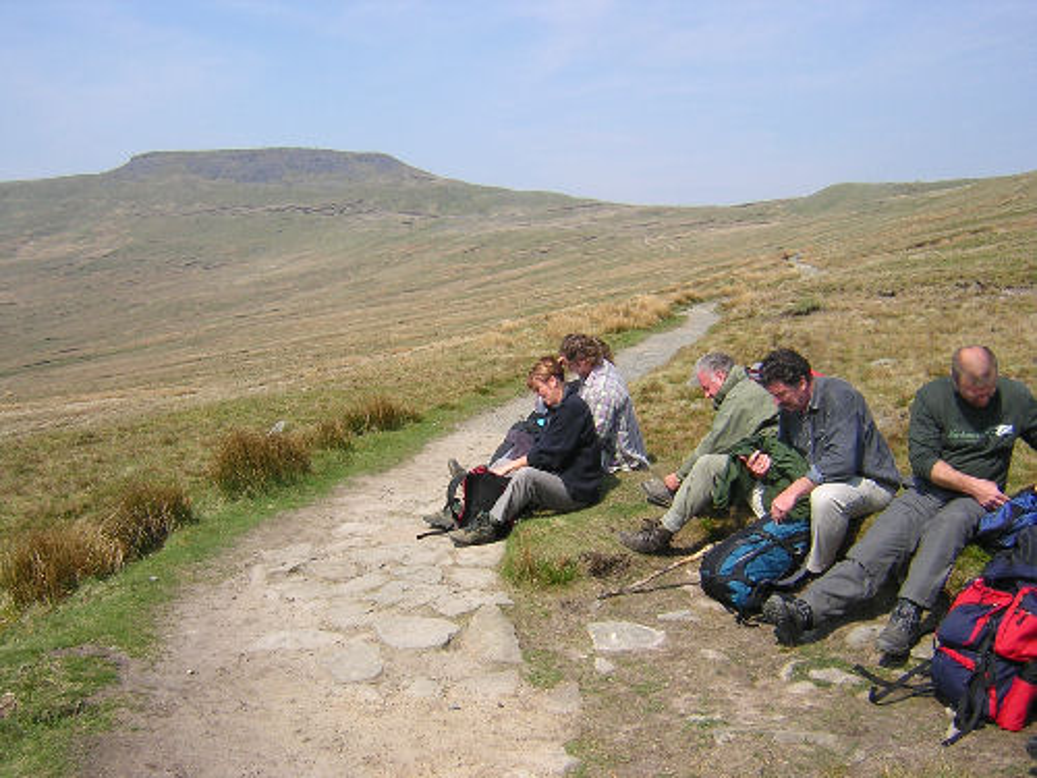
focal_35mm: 36
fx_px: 1078
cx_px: 518
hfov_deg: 51.4
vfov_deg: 39.7
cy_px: 389
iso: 100
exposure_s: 1/284
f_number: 5.2
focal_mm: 4.7
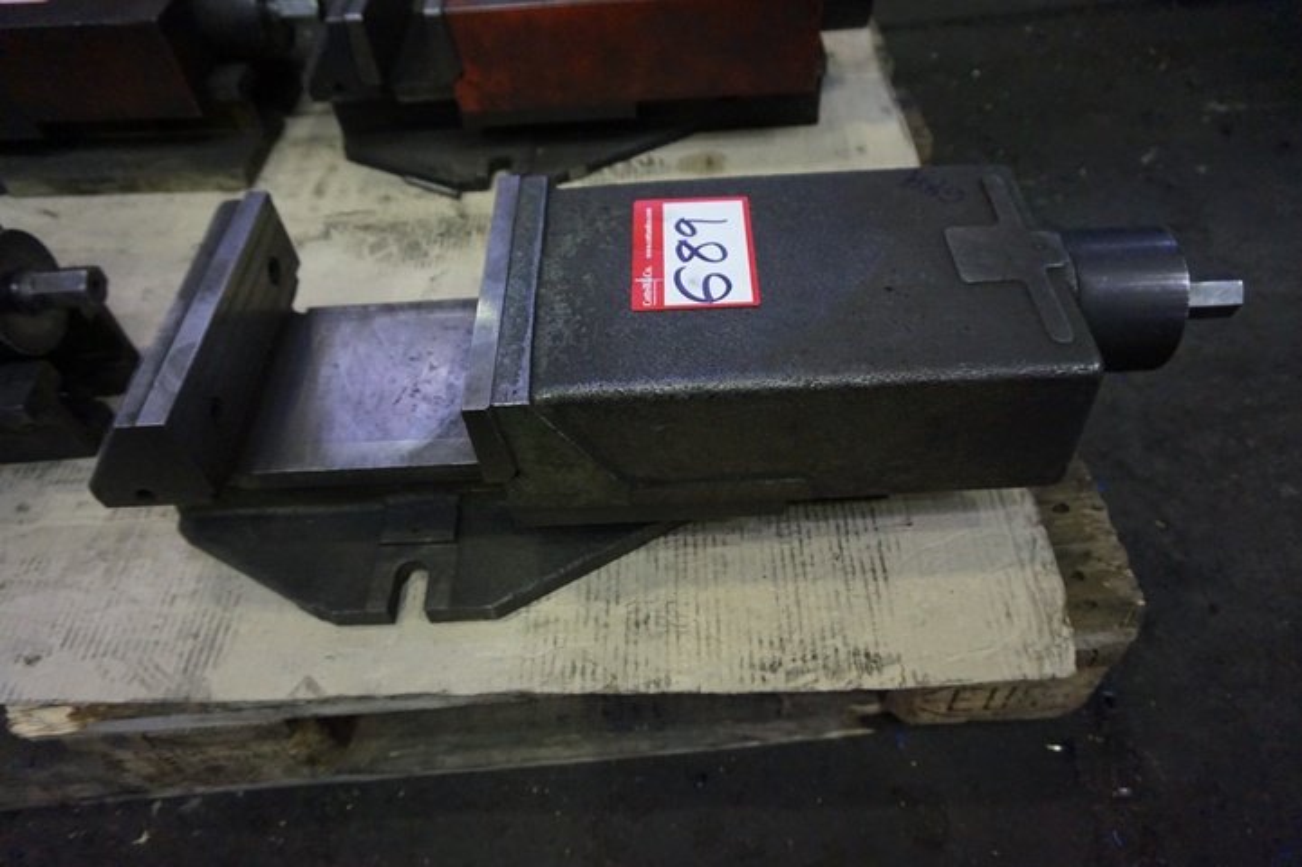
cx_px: 651
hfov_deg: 73.8
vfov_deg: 53.1
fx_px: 868
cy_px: 434
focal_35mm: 24
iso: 3200
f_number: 3.5
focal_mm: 16
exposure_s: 1/100
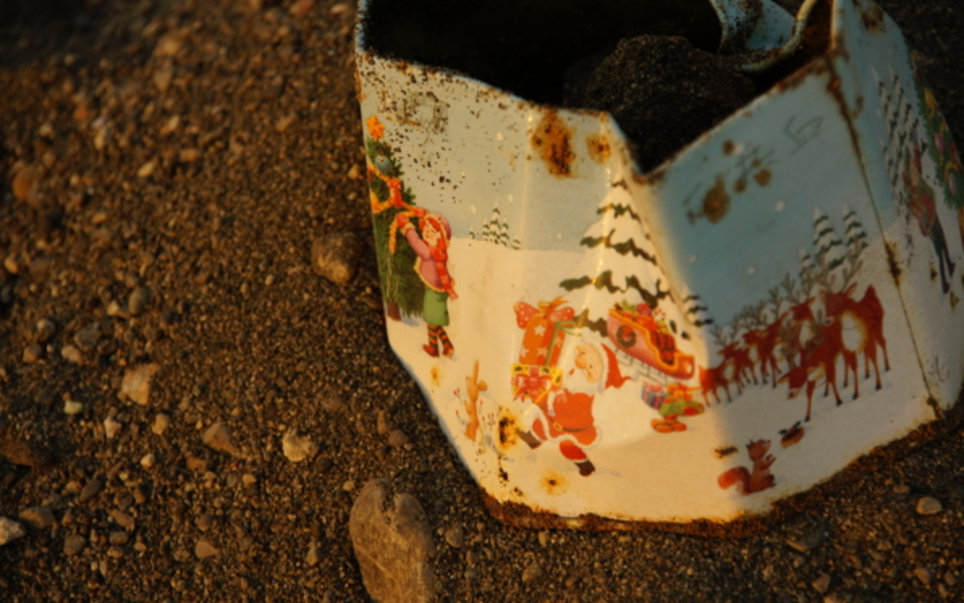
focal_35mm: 208
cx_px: 480
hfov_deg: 10.1
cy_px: 306
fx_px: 5454
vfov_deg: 6.3
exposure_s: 1/250
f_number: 6.3
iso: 200
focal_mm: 135
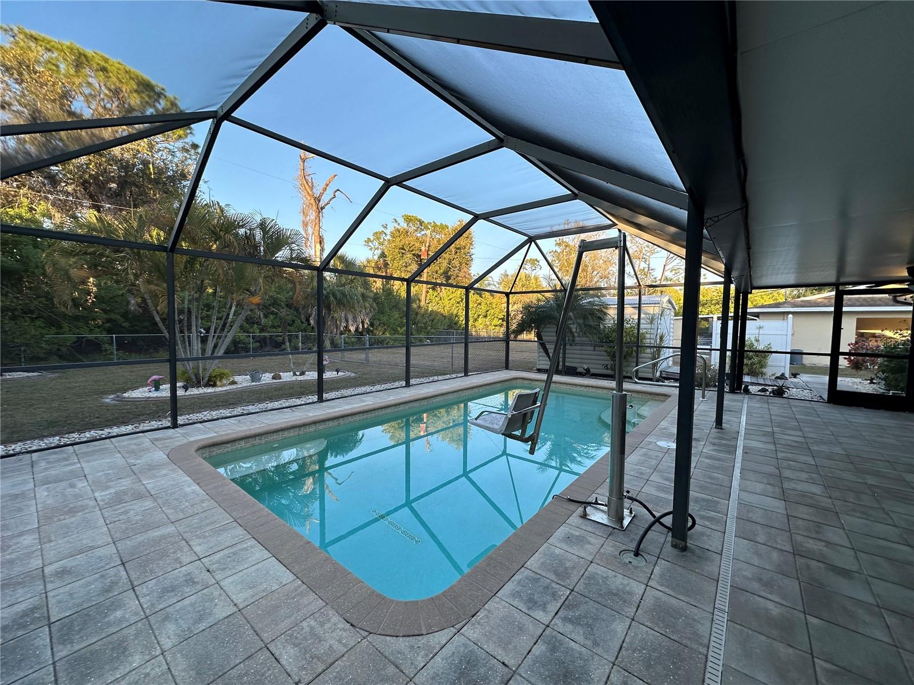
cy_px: 342
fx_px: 370
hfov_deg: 102.1
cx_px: 457
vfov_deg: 85.7
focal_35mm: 14
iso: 40
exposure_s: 1/156
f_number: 2.2
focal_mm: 2.22
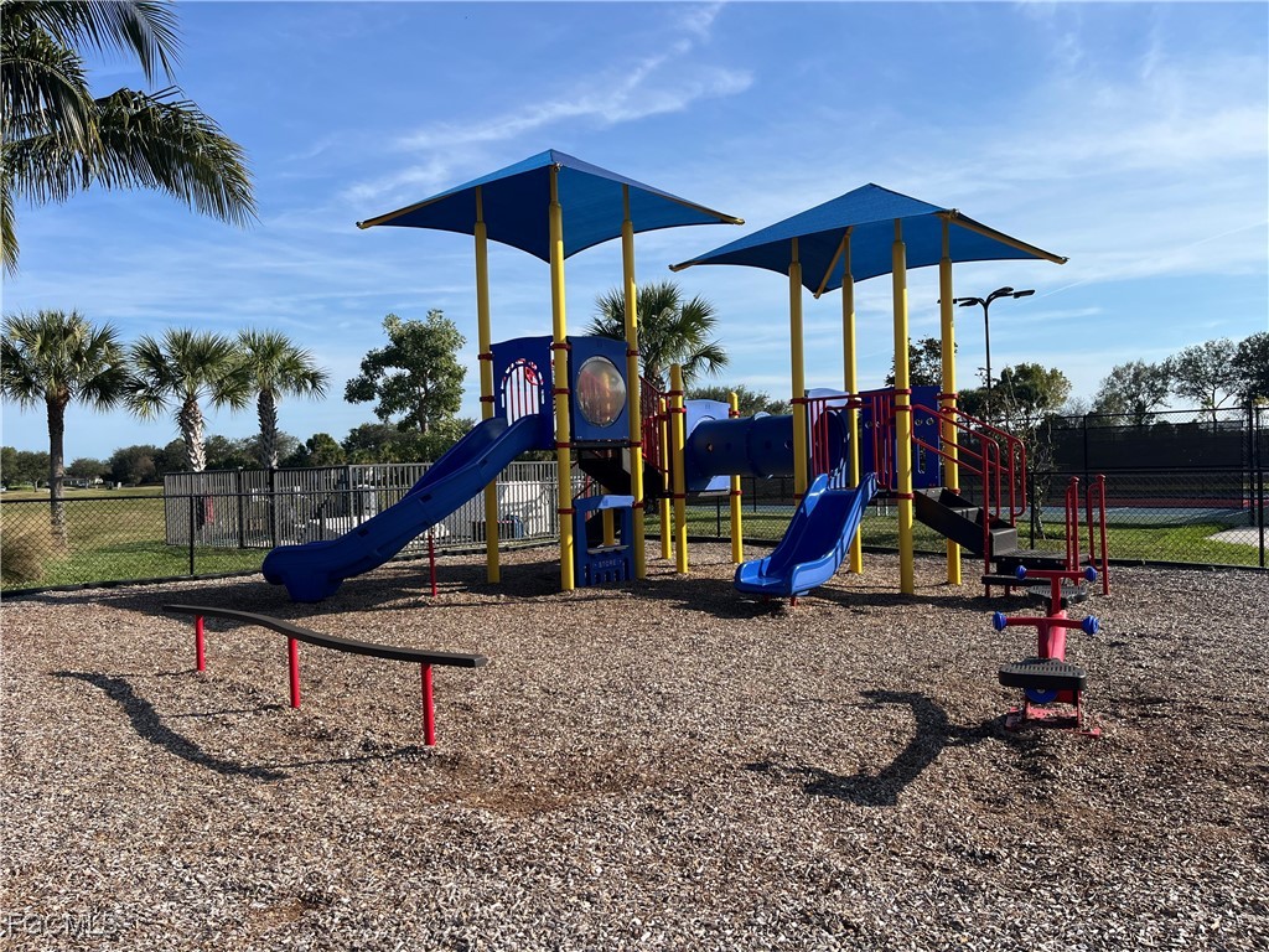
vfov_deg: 53.1
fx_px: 953
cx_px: 634
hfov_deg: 67.3
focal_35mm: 26
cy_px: 476
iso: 50
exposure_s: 1/3413
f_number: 1.6
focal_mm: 5.1
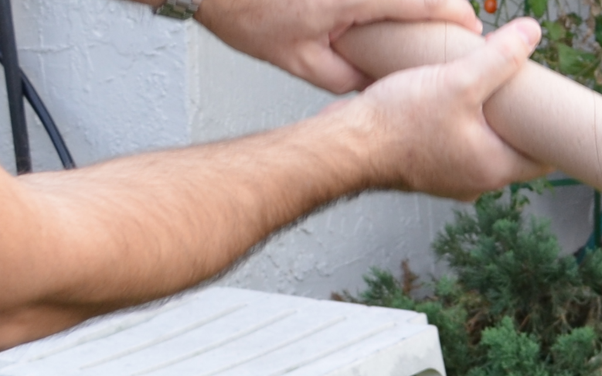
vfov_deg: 8.1
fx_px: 2642
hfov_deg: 11.7
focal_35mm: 161
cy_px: 194
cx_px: 1186
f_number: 5.6
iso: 220
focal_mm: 22
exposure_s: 1/125
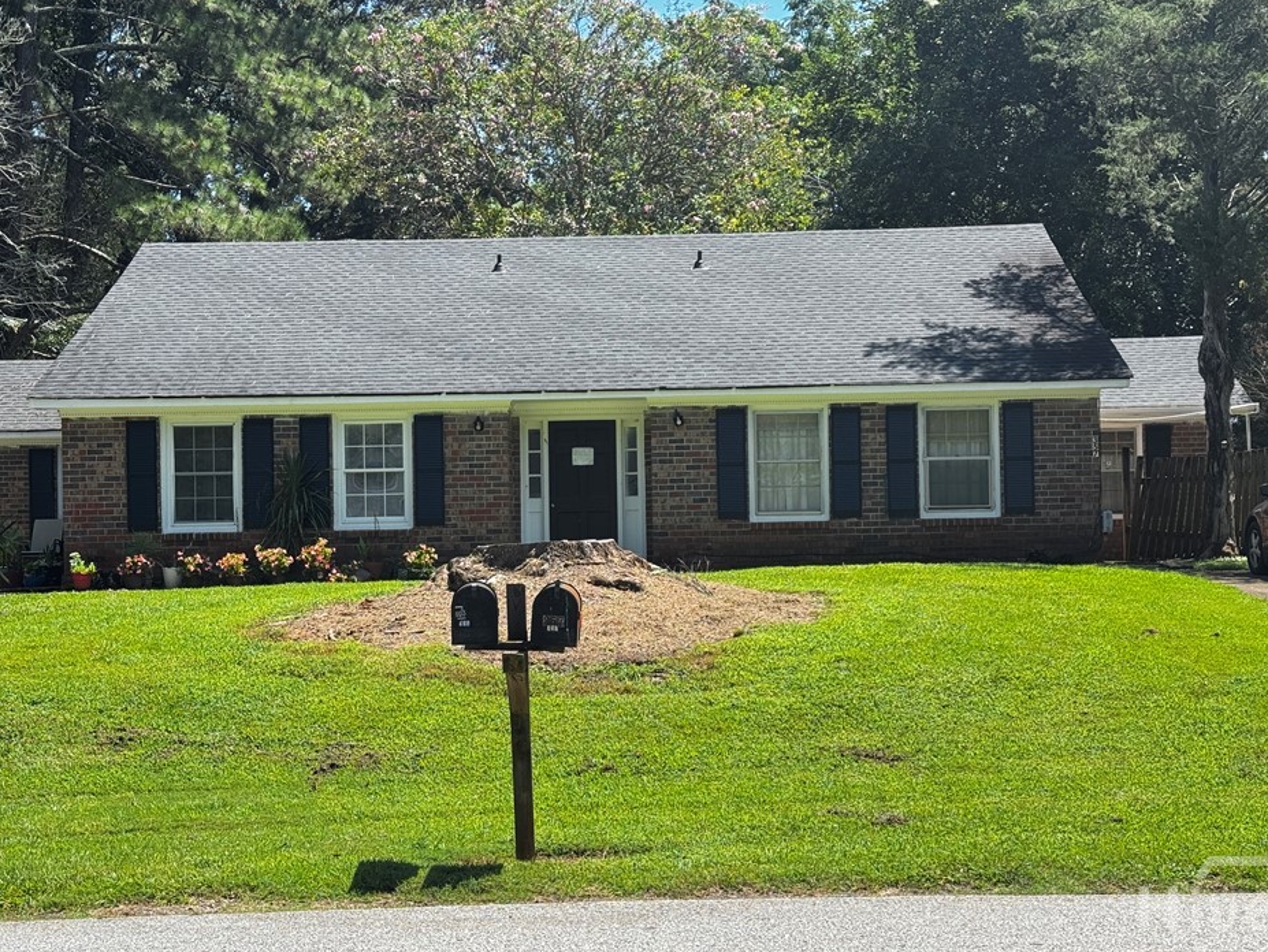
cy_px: 492
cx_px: 626
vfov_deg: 27.5
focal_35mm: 53
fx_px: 1942
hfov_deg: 36.2
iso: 64
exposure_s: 1/1339
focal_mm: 6.76
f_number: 1.78
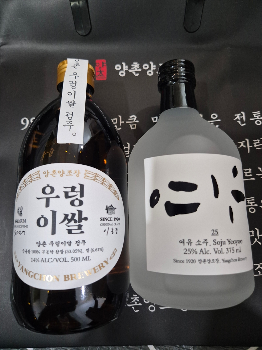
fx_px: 232
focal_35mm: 23
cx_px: 131
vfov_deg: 73.9
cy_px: 175
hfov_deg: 58.9
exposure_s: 1/120
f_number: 1.8
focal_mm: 5.4
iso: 800
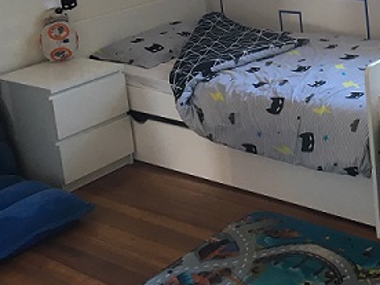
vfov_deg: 22.2
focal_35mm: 63
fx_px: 692
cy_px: -19
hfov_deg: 28.9
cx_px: 376
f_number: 2.2
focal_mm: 4.15
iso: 80
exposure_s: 1/33
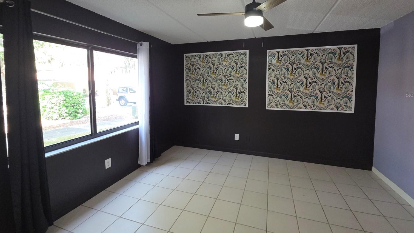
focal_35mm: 15
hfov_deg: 103.0
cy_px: 95
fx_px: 165
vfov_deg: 69.9
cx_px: 212
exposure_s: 1/120
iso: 200
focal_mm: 2.2
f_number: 1.9
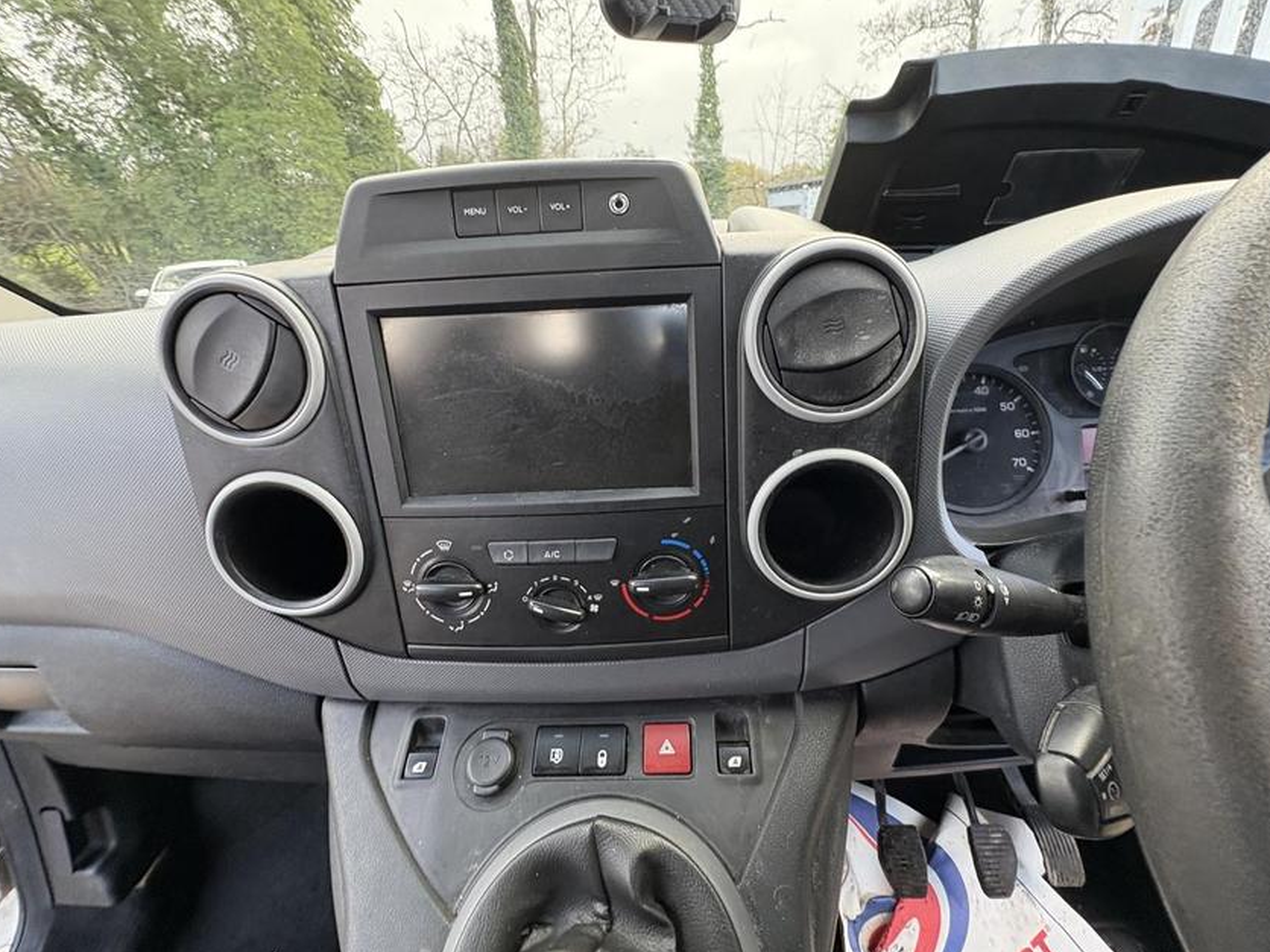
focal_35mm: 15
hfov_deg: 98.1
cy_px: 472
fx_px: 550
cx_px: 661
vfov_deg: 81.7
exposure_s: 1/60
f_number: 2.2
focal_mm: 2.22
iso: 250
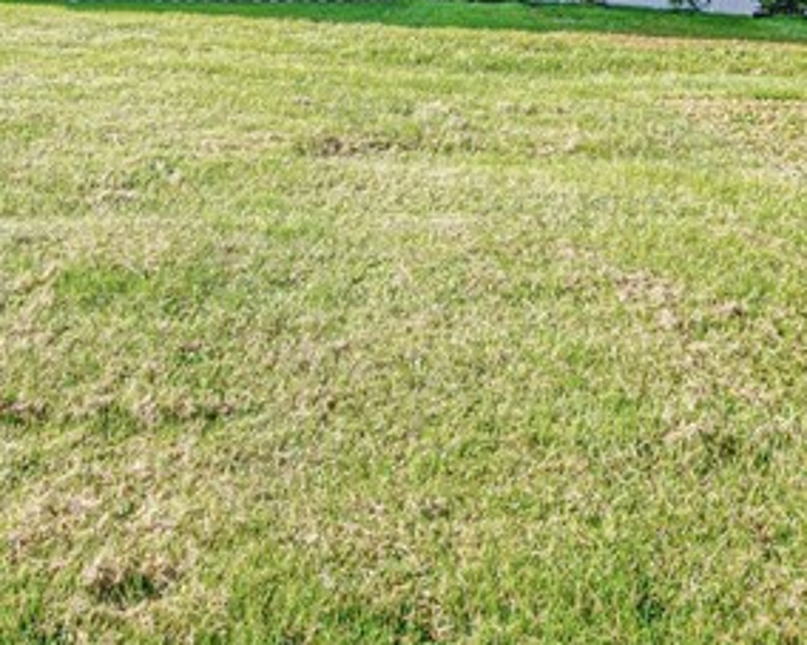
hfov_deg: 42.5
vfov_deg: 29.8
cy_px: -132
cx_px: 290
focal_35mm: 43
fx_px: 1027
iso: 50
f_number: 11
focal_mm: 12
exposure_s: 1/125
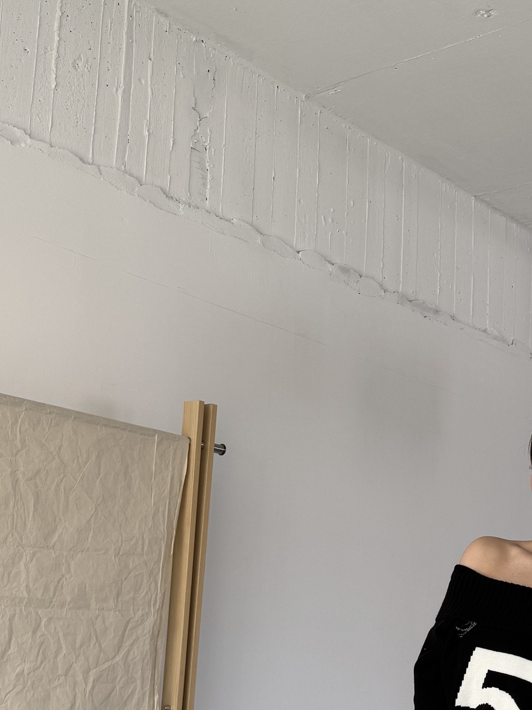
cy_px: 670
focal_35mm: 49
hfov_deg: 27.9
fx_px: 1004
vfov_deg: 36.0
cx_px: 530
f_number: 1.78
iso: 64
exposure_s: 1/184
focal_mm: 6.76
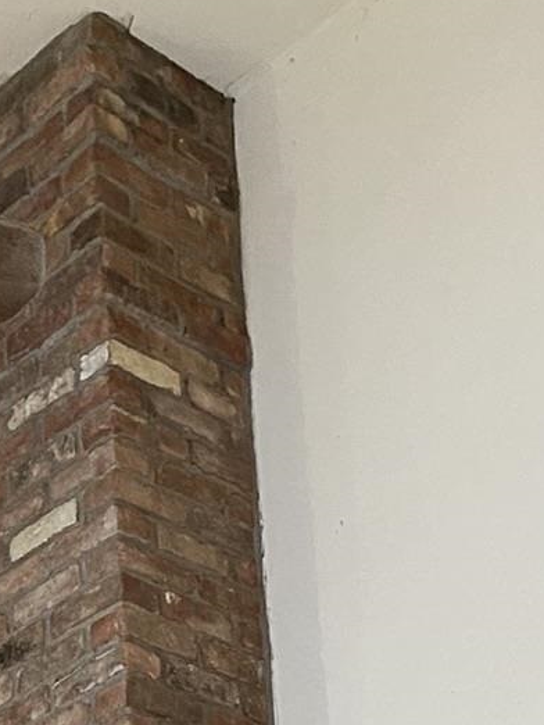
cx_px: -15
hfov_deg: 14.3
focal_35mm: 102
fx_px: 2136
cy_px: 1371
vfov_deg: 15.9
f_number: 1.8
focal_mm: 4.25
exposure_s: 1/40
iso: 400
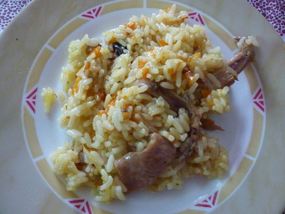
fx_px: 272
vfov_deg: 43.0
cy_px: 107
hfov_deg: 55.3
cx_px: 142
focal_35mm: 33
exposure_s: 1/40
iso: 800
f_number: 2.8
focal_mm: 5.5
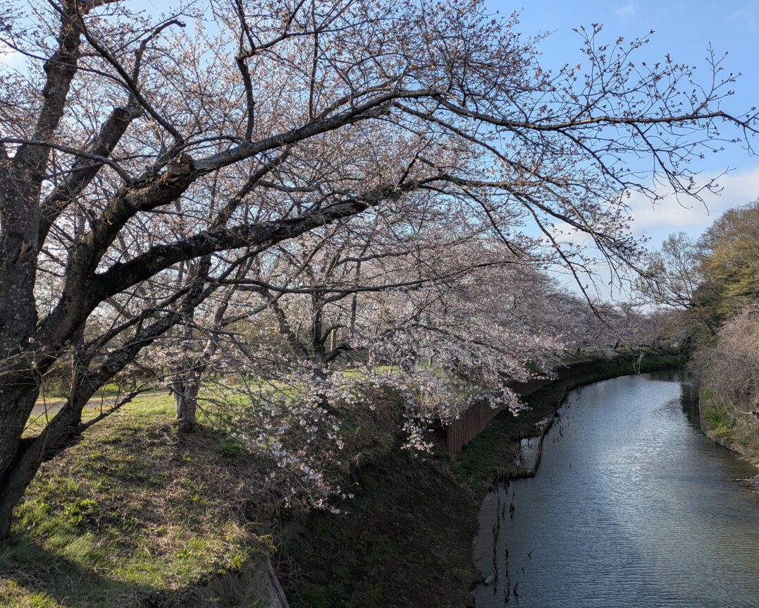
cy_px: 301
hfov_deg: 60.3
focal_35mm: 29
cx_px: 423
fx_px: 652
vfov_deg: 50.0
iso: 46
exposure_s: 1/1546
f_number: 1.89
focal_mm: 5.43
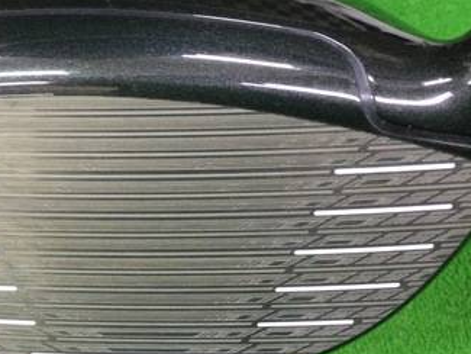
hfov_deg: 30.9
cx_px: 100
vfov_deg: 24.0
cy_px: 183
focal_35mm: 61
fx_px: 830
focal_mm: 3.3
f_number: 2.4
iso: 200
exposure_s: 1/24
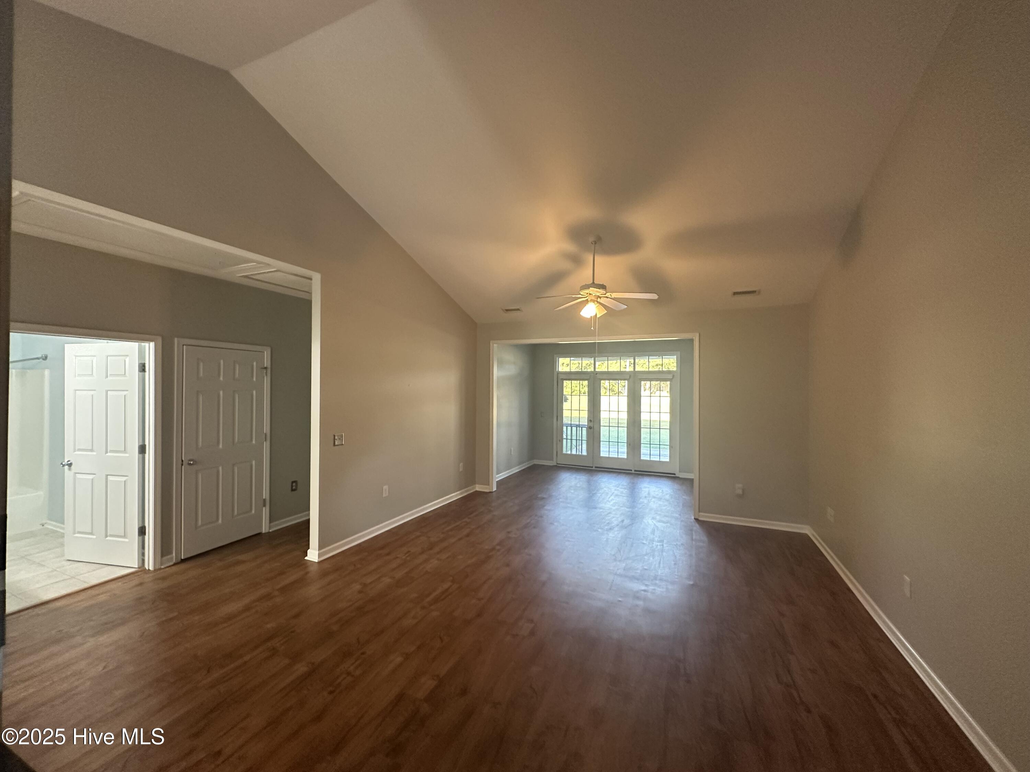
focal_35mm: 14
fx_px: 417
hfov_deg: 102.1
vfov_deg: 85.7
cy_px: 386
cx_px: 515
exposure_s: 1/60
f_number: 2.2
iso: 320
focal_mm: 2.22
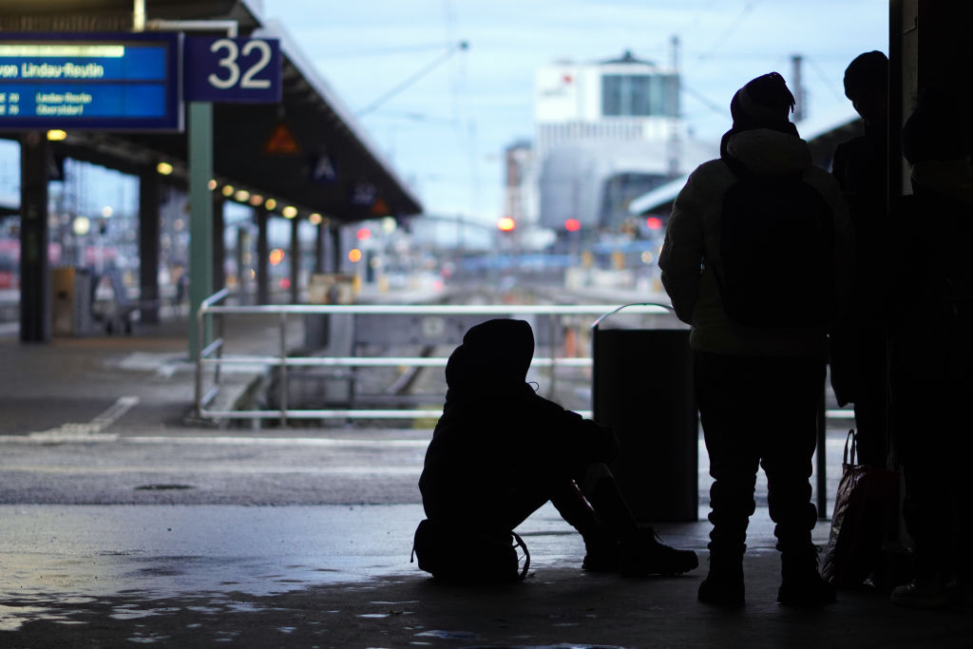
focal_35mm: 127
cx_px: 486
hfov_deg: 16.1
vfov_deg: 10.8
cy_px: 324
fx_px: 3433
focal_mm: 85
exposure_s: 1/500
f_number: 1.8
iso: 800
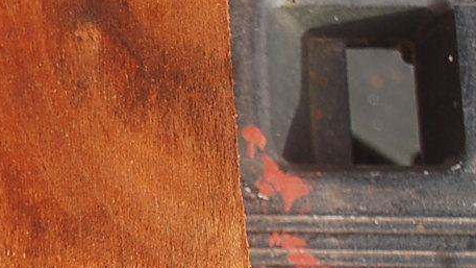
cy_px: 119
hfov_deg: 11.5
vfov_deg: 6.7
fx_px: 2281
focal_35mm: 181
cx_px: -190
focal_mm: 35
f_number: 6.7
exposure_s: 1/180
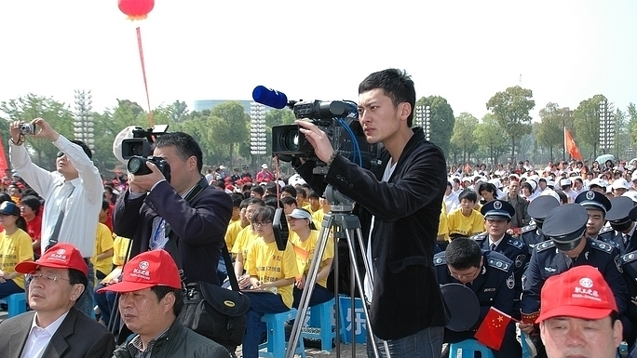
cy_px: 204
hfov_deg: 45.5
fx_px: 760
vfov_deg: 26.5
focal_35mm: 45
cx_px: 324
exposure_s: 1/500
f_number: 6.3
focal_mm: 28
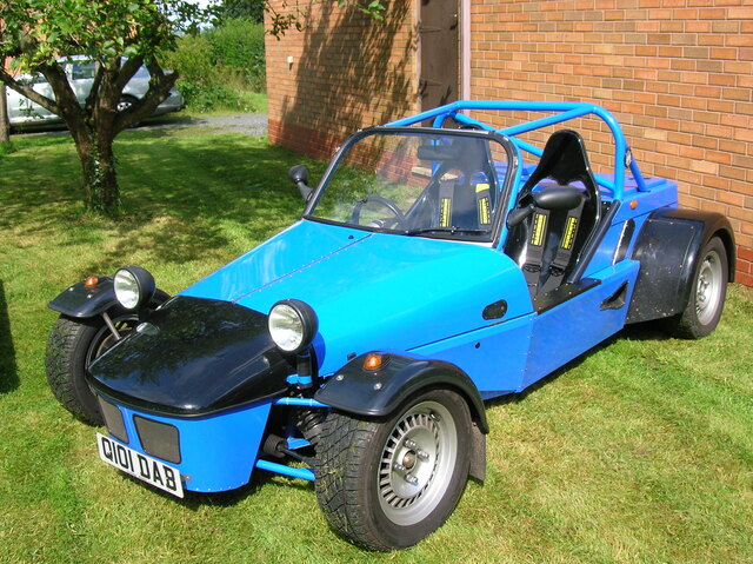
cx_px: 376
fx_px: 826
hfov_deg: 49.0
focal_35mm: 38
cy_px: 282
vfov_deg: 37.7
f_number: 5
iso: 50
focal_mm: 6.4
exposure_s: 1/130
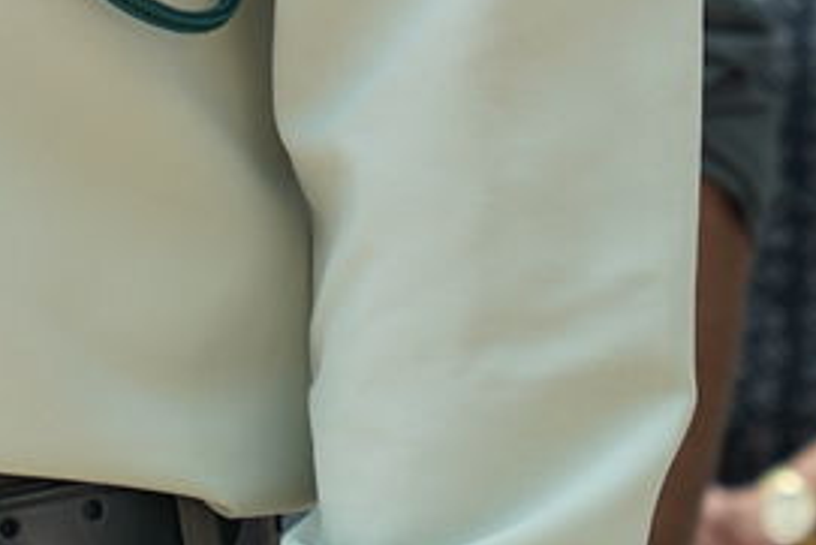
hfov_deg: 5.6
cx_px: -313
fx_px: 8209
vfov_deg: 3.7
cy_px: -718
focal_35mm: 362
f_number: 4
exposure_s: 1/160
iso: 100
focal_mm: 70
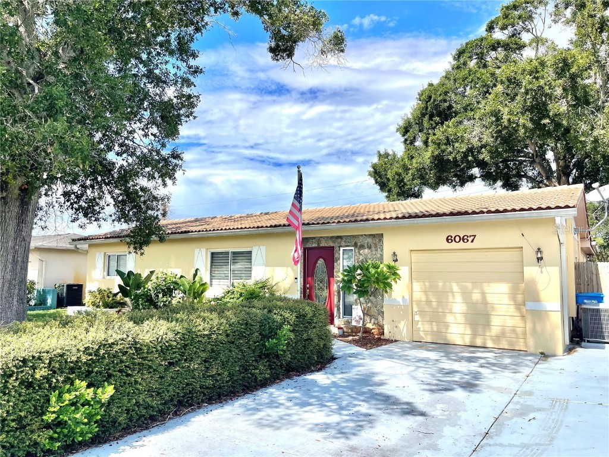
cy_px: 228
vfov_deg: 54.9
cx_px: 304
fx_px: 440
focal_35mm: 25
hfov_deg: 69.4
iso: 32
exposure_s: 1/4348
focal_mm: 5.1
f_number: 1.6
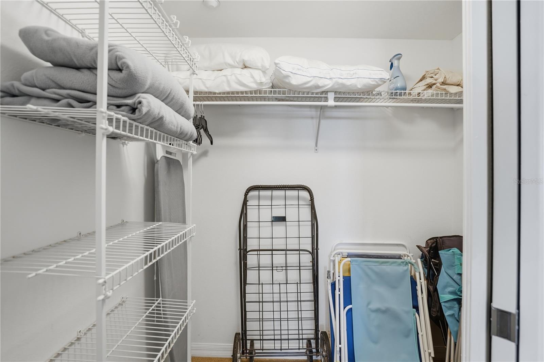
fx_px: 242
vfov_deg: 73.7
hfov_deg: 96.8
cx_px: 272
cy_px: 181
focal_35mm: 16
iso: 800
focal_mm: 16
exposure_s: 1/800
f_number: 5
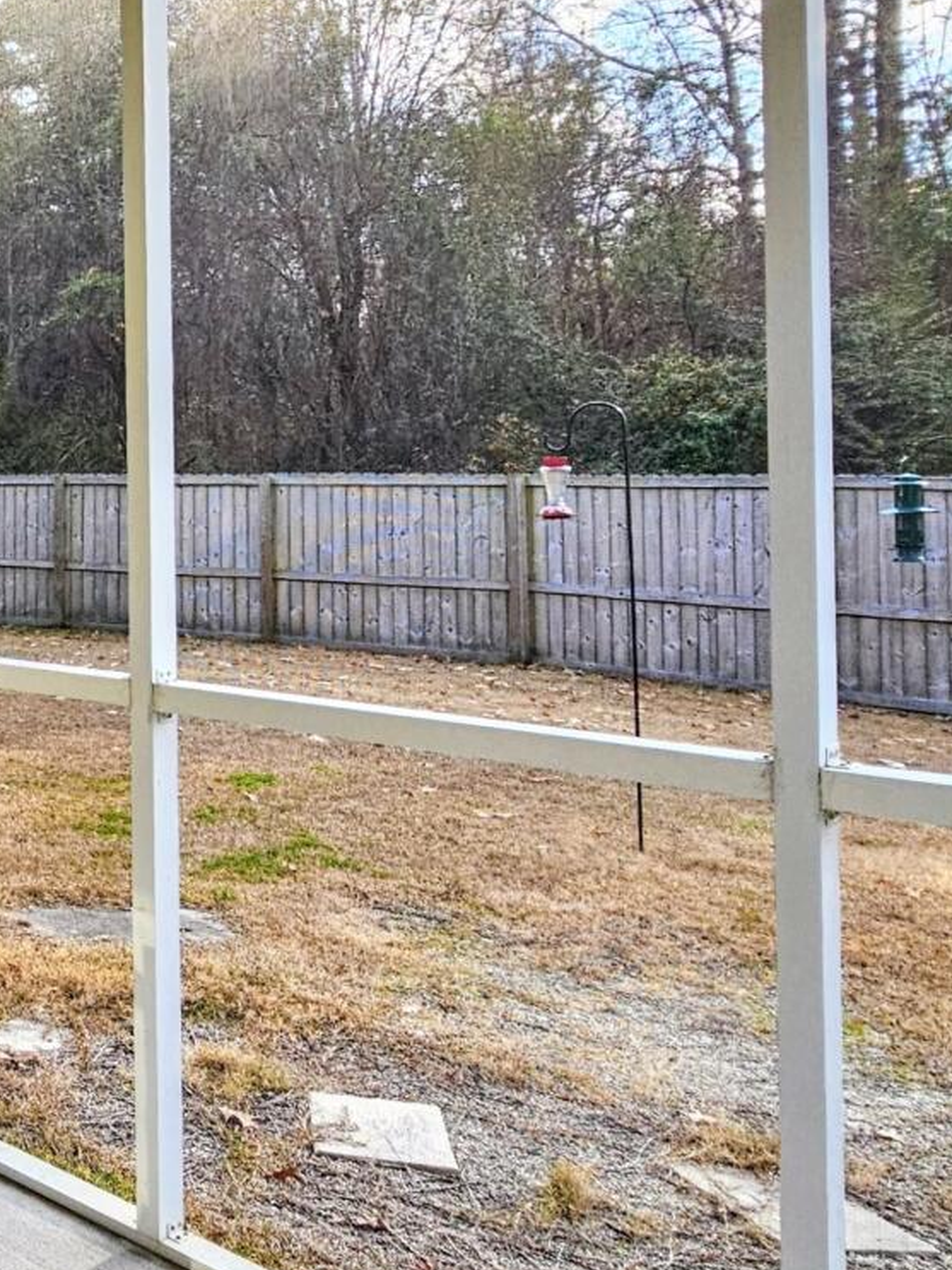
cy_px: 458
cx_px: -289
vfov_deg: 51.9
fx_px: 1284
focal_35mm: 35
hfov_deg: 31.3
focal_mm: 2.2
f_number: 2.2
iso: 80
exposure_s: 1/224
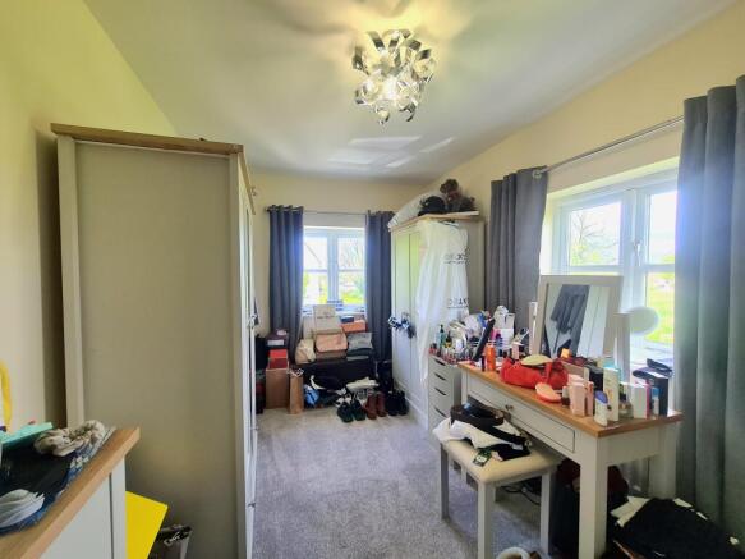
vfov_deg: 89.9
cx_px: 372
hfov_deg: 106.2
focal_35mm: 13
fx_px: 280
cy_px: 280
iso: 100
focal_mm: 2.22
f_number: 2.2
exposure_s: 1/100
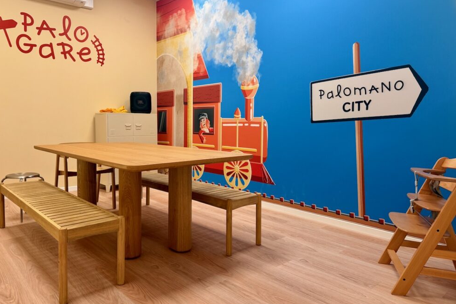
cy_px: 140
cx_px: 220
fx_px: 329
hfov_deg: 69.4
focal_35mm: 26
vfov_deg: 49.5
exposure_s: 1/100
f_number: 1.78
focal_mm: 6.76
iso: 125
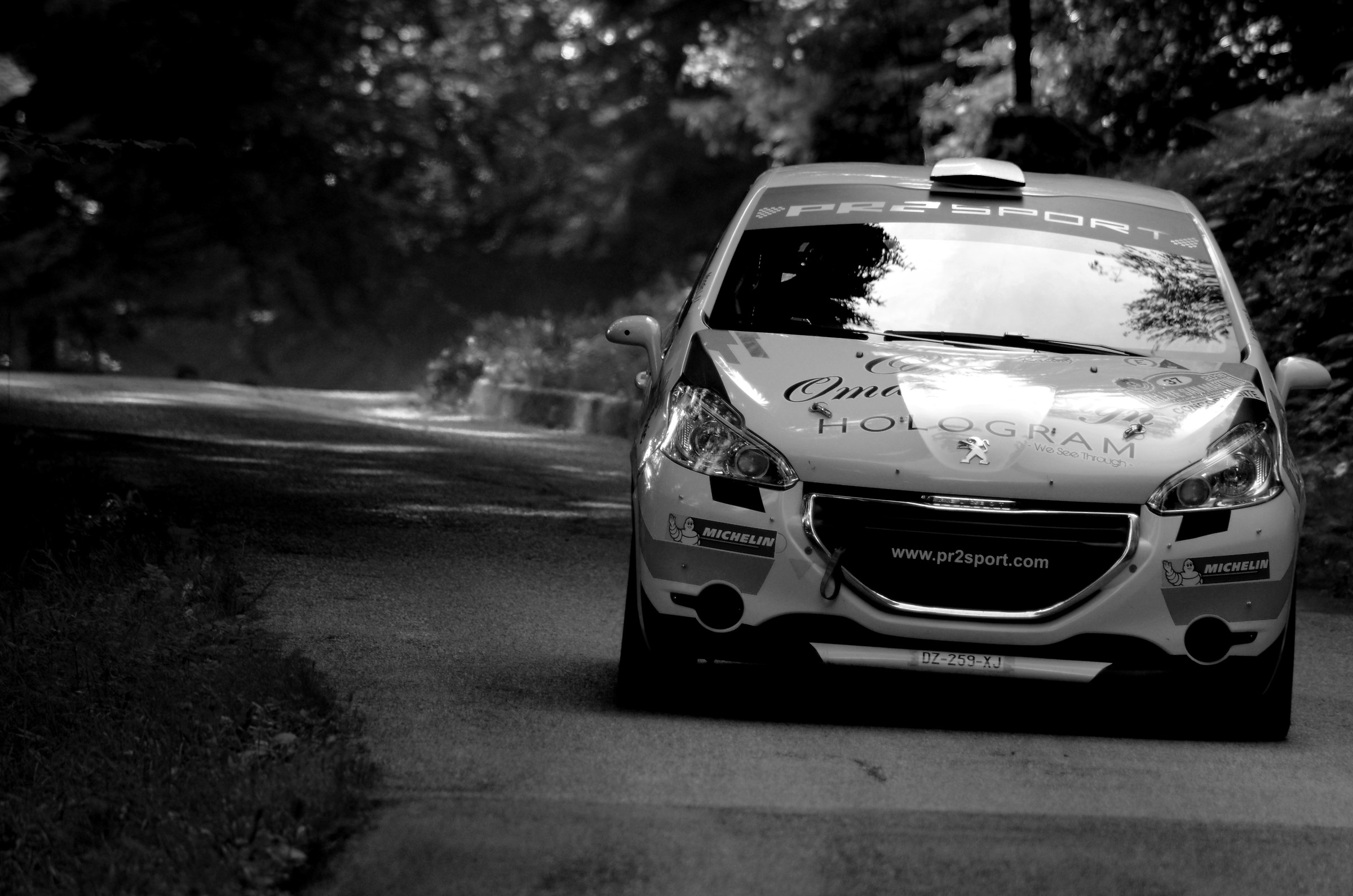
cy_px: 448
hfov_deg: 4.6
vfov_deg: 3.0
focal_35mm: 450
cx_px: 676
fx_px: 16875
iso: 800
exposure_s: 1/500
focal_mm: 300
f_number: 5.6
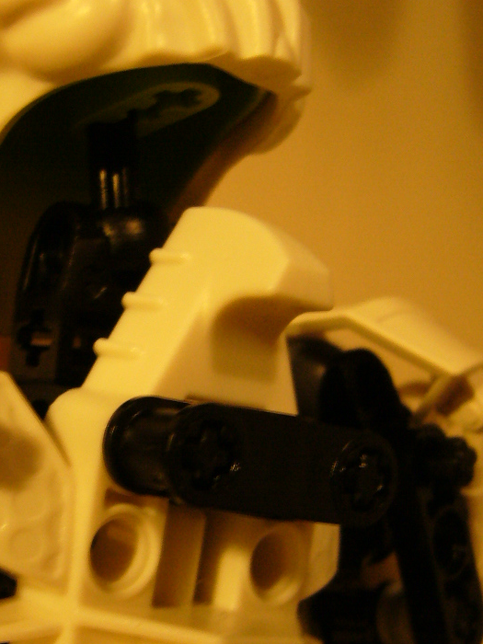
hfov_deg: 22.5
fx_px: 1191
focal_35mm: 64
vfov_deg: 29.8
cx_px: 69
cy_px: 472
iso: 200
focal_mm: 5.8
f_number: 2.8
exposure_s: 1/13
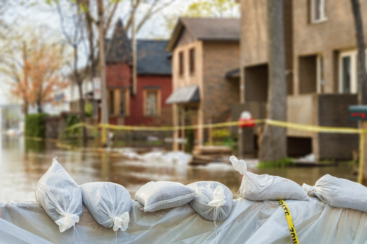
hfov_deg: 23.9
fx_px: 866
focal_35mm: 85
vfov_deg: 16.1
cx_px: 184
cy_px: 122
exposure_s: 1/250
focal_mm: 85
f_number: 10
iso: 800
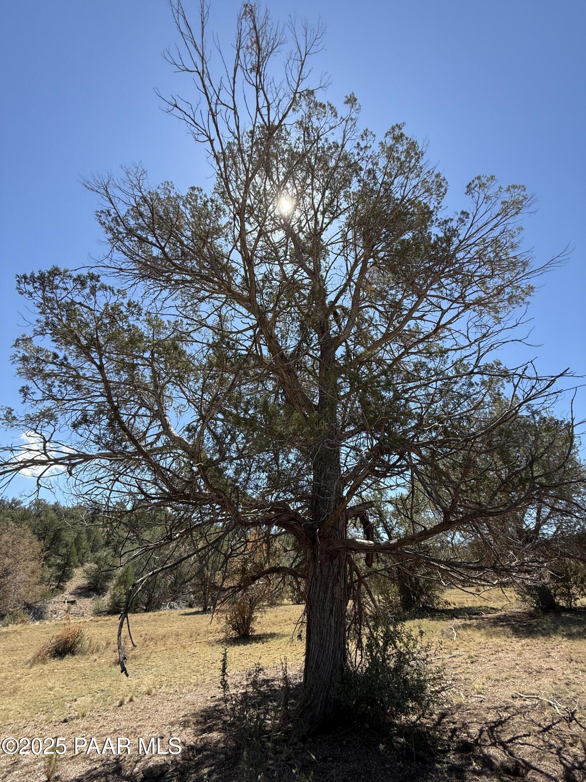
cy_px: 391
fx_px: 316
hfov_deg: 85.7
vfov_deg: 102.1
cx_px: 293
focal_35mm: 14
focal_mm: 2.22
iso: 50
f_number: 2.2
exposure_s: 1/701
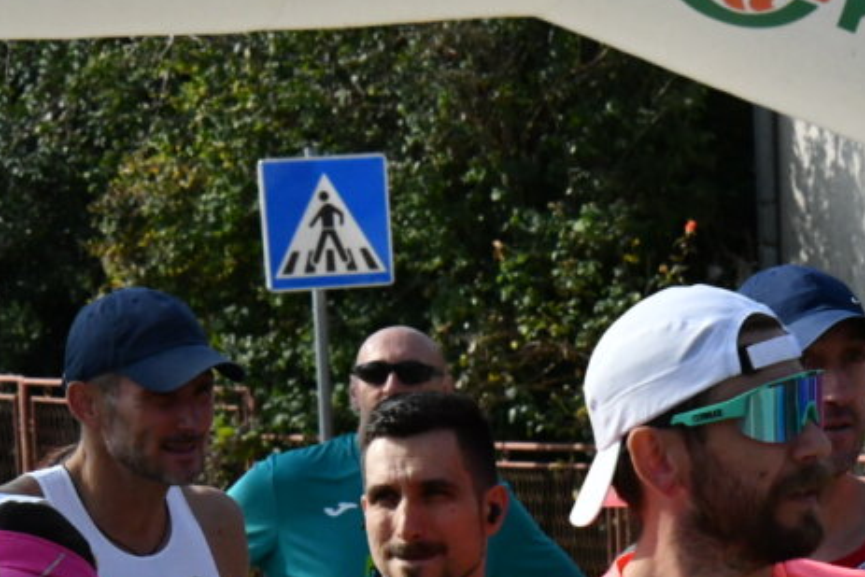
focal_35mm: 332
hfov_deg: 6.2
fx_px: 7979
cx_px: 936
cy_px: 541
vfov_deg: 4.1
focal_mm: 100
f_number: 14
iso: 3200
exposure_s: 1/3200
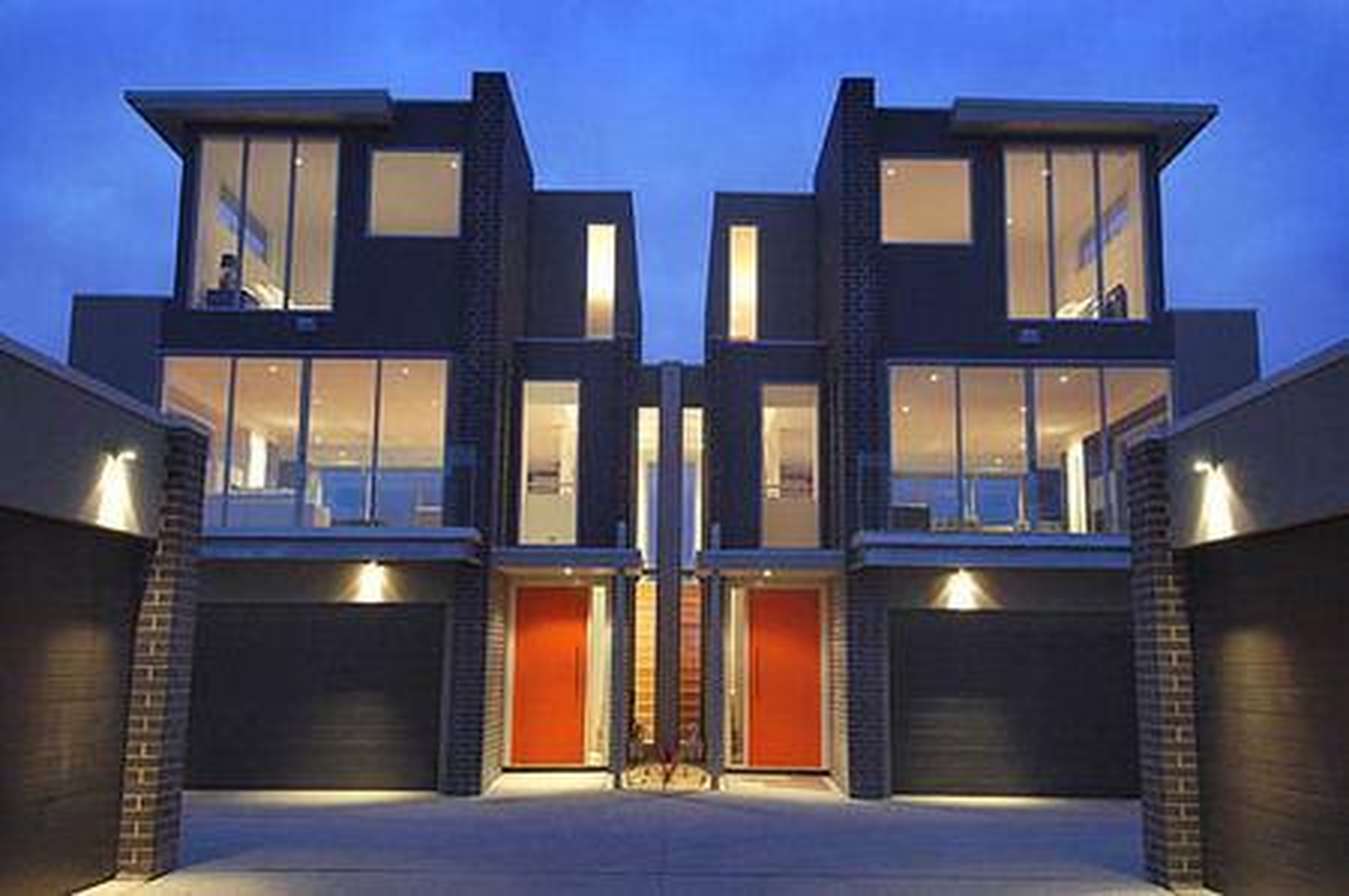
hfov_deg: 53.2
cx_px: 674
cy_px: 448
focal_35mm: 36
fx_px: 1348
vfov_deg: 36.8
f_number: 7.1
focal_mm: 24
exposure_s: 1/1.6
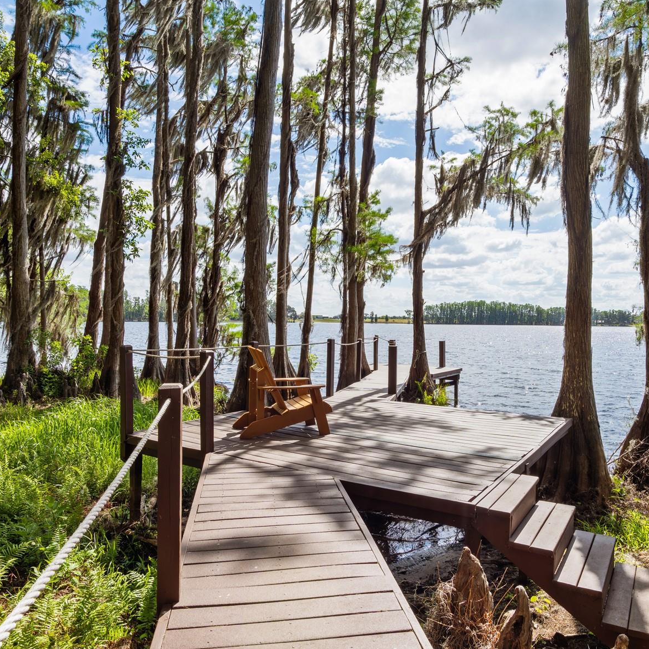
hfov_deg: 64.7
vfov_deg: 65.0
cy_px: 320
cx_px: 372
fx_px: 509
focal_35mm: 24
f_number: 7.1
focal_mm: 10
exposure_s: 1/320
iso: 100
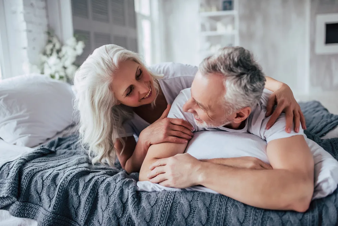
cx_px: 169
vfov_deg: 37.9
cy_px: 113
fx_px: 329
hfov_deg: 54.4
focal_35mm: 35
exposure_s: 1/160
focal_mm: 35
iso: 800
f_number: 2
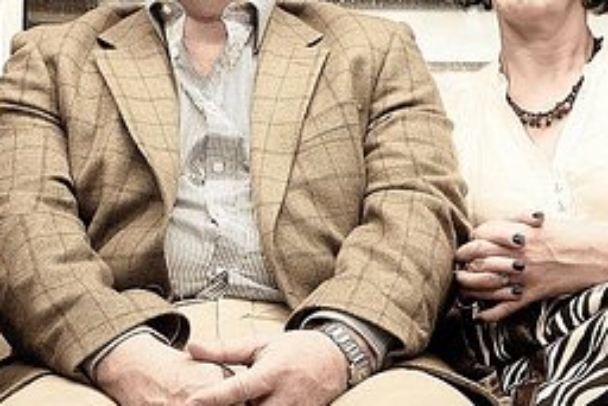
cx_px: 335
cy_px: 138
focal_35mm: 88
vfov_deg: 15.5
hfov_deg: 23.1
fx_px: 1487
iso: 800
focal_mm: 20
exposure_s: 1/40
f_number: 2.8
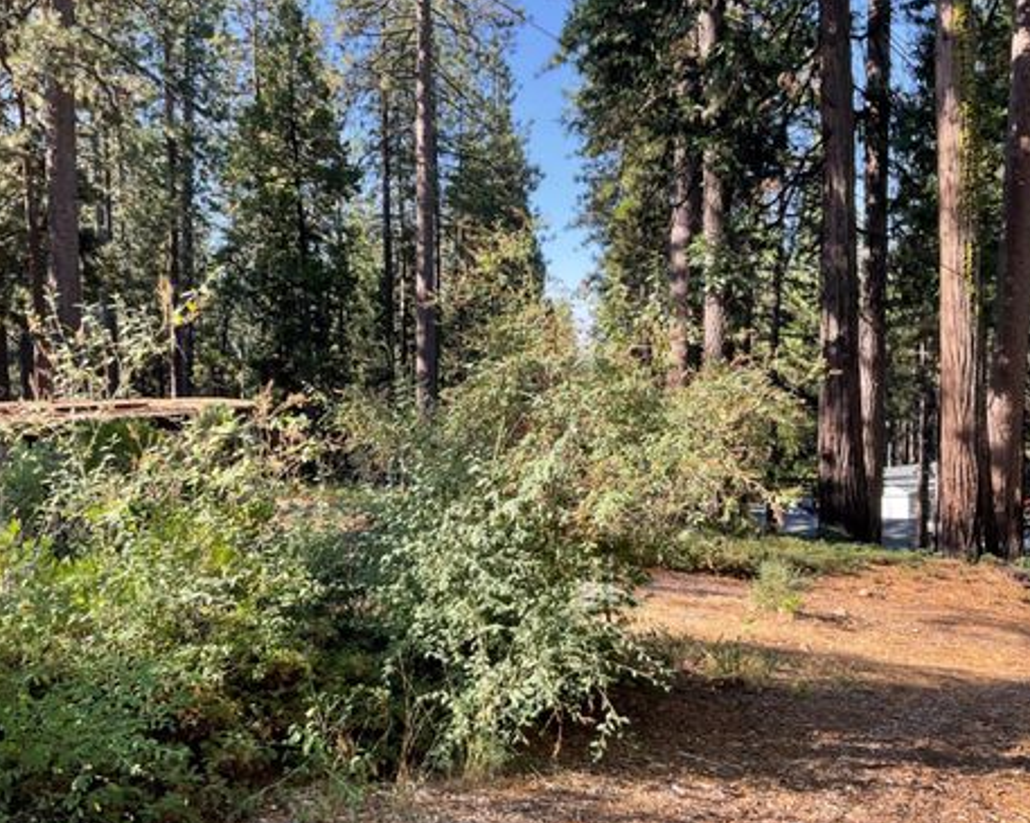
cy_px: 414
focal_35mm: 31
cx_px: 476
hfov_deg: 57.1
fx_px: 944
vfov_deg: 47.1
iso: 16
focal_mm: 3
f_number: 1.8
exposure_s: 1/214
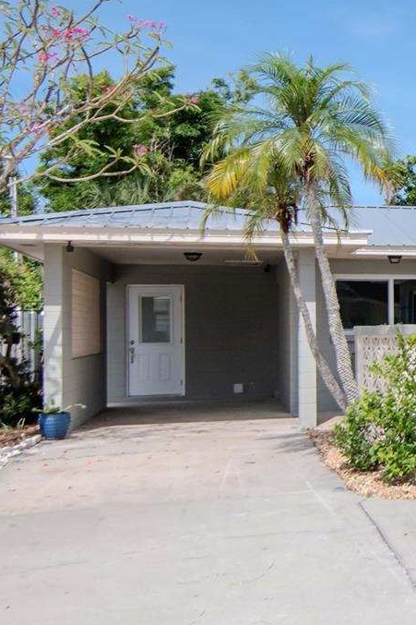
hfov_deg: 21.6
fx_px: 922
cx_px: 610
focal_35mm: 53
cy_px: 276
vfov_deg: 37.4
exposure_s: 1/2500
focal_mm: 15
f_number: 7.1
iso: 800
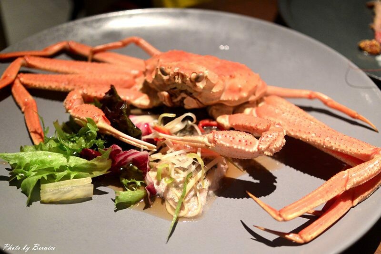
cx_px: 190
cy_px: 127
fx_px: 518
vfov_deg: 27.5
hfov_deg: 40.4
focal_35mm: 49
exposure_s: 1/200
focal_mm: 18.5
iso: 400
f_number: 1.8
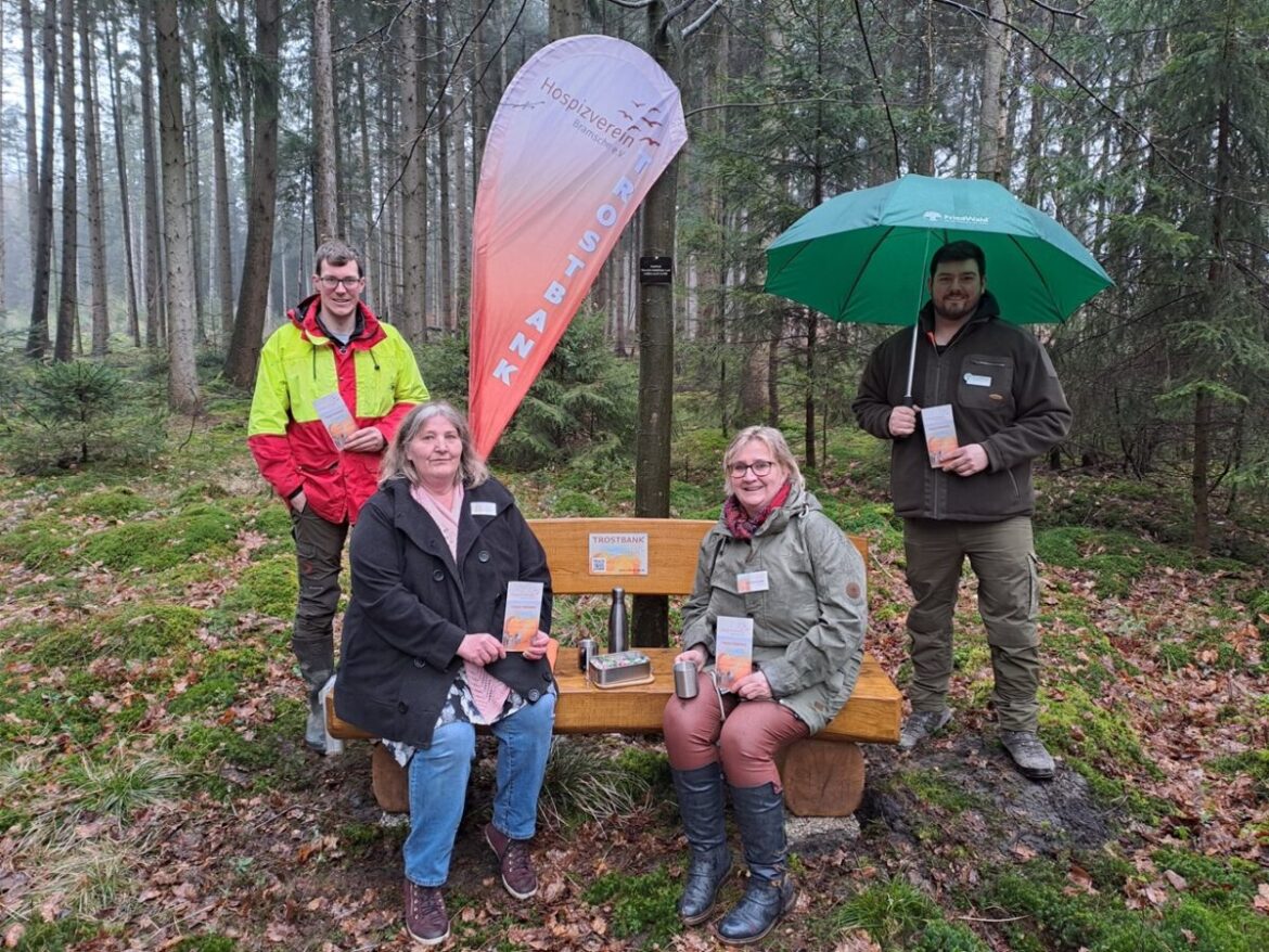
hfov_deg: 69.4
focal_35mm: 25
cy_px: 476
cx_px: 634
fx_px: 917
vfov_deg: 54.9
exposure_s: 1/50
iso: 80
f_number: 1.8
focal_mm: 4.65
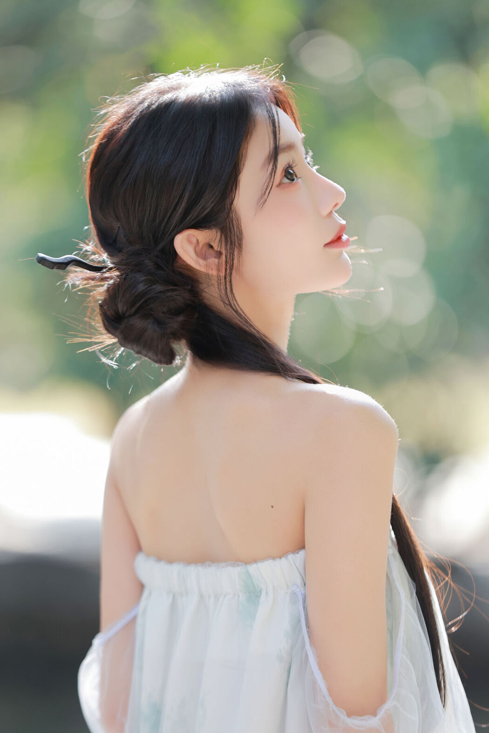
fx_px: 4054
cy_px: 366
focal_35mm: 199
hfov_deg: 6.9
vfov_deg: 10.3
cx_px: 244
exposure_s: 1/500
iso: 500
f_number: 2.8
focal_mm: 200
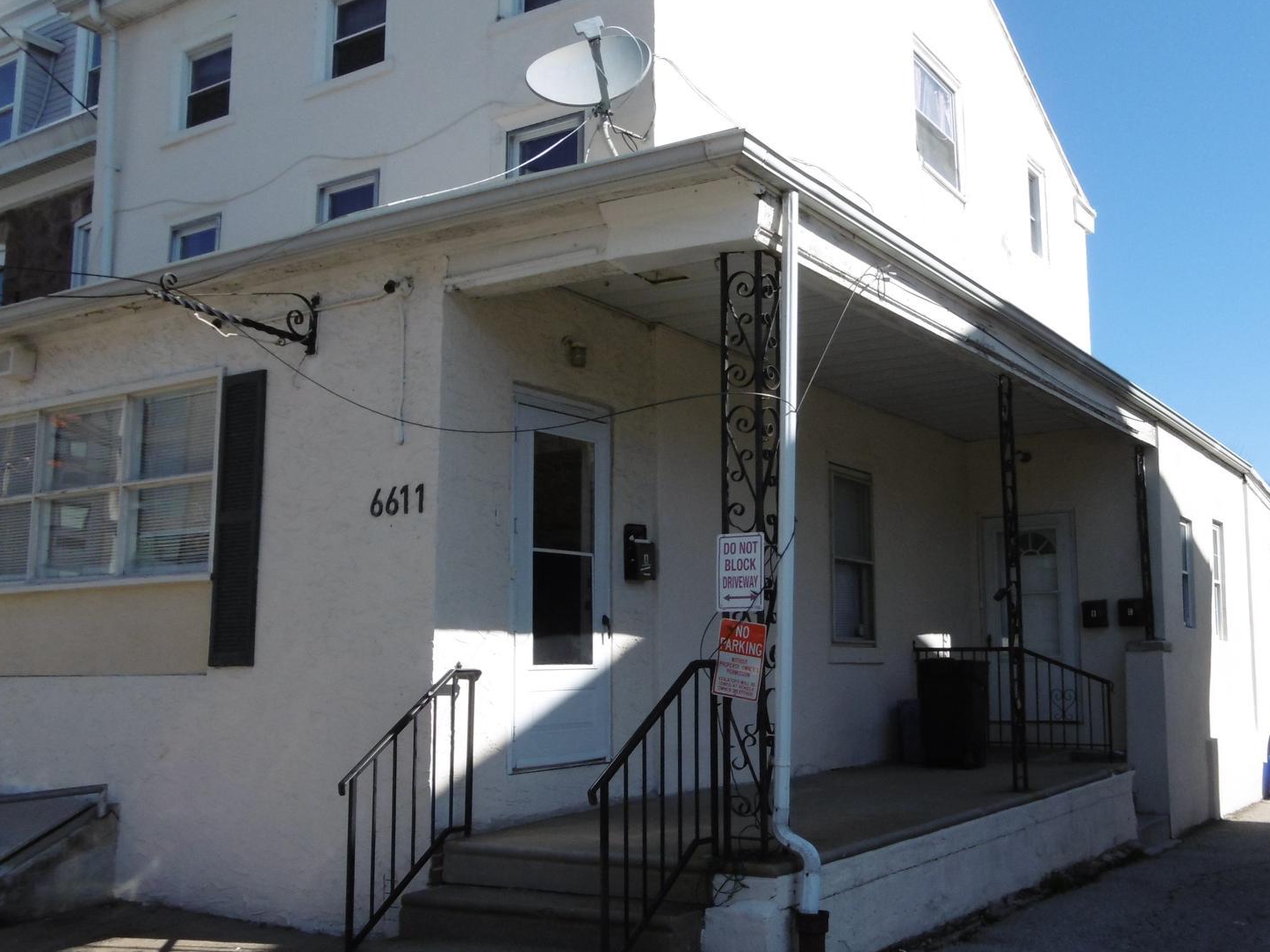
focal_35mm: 34
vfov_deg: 41.8
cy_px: 487
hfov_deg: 53.4
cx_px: 790
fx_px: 1247
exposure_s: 1/1000
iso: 100
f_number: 3.1
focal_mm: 4.3
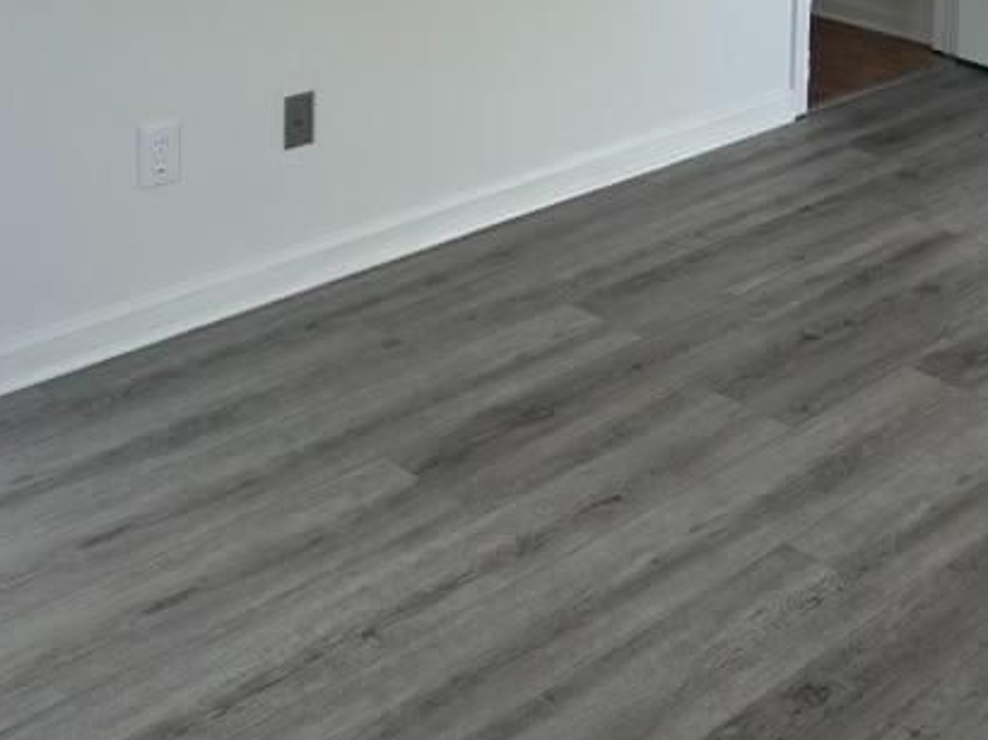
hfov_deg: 31.2
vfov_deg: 22.9
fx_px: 1712
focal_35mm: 60
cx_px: 824
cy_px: -84
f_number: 1.78
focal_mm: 6.86
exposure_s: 1/344
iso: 80
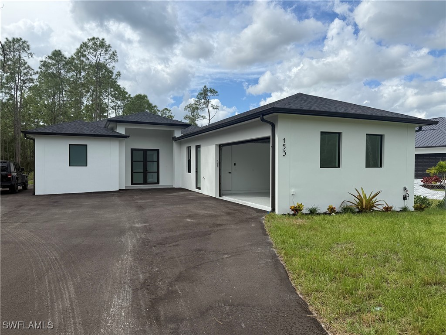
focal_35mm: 24
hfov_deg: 71.6
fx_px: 309
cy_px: 168
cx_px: 223
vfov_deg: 56.8
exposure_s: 1/3953
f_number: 1.78
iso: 80
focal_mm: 6.76
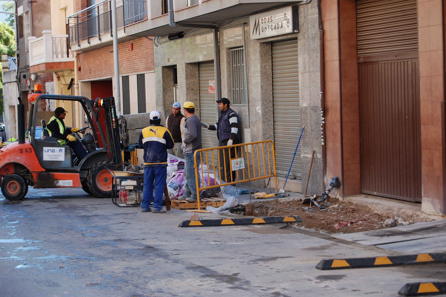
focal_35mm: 82
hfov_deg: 24.6
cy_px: 148
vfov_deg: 16.5
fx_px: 1021
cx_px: 223
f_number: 5.6
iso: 250
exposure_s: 1/125
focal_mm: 55
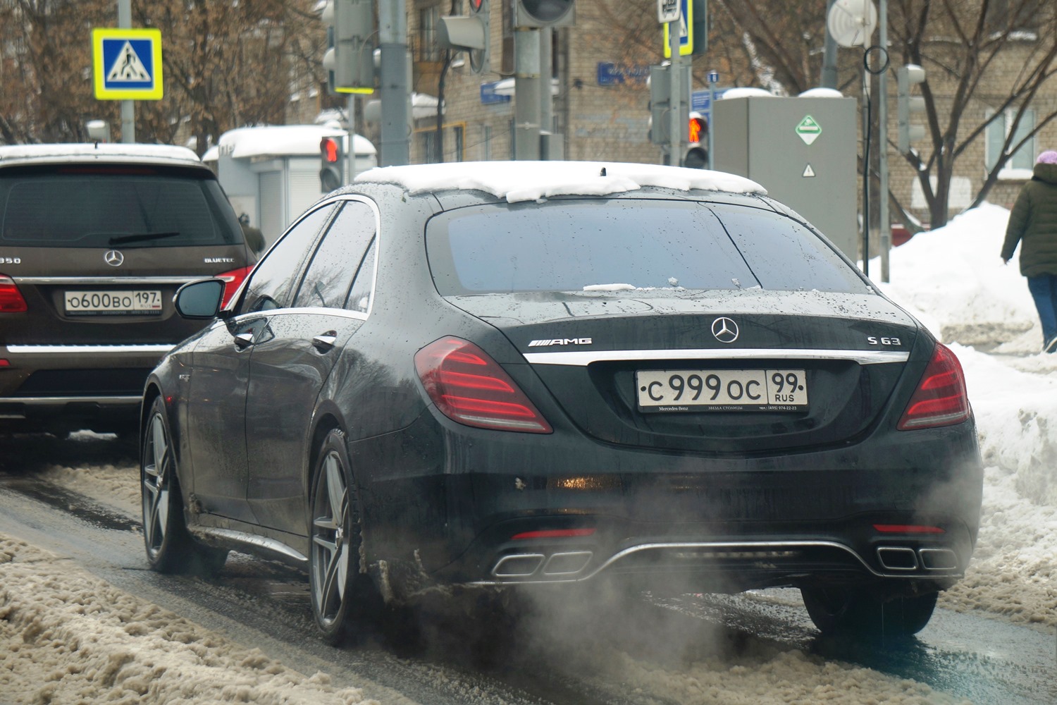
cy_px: 352
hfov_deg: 17.5
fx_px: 3435
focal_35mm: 117
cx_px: 528
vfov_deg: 11.7
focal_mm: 78
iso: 100
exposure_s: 1/160
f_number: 5
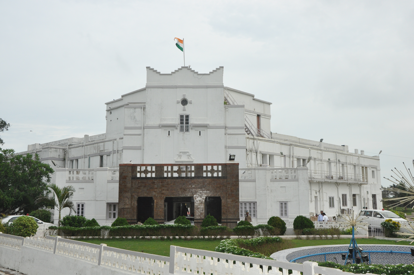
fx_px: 413
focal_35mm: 36
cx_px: 207
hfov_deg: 53.2
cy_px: 138
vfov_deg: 36.8
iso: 800
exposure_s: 1/200
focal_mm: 24
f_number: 7.1
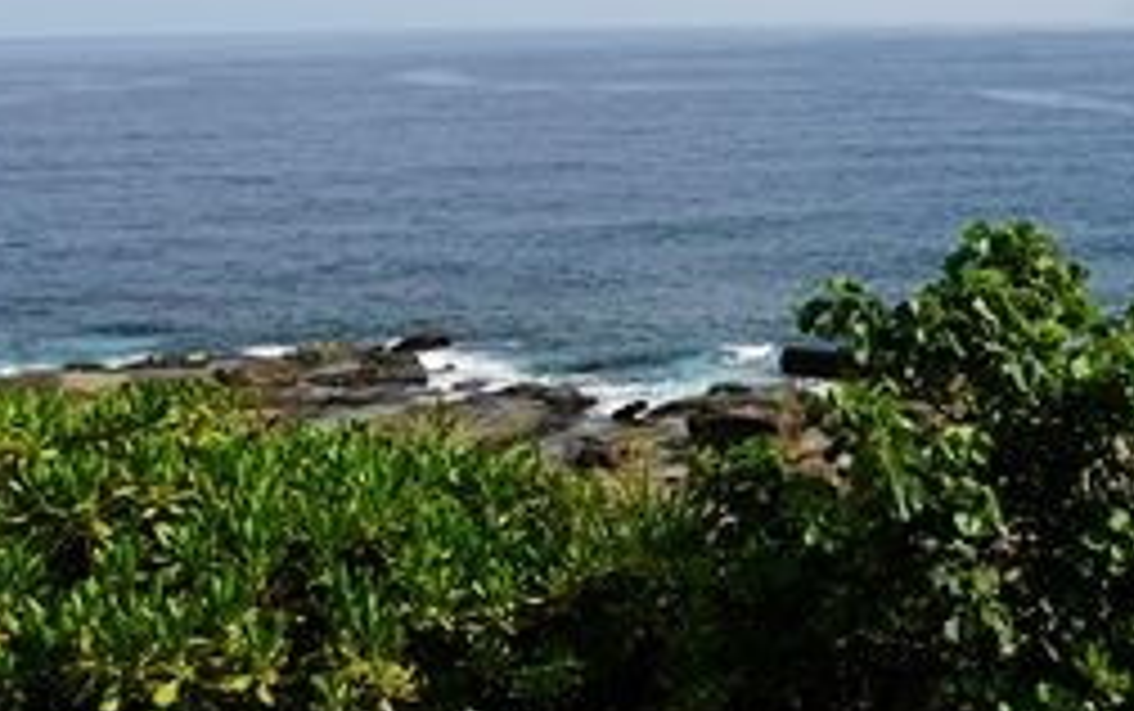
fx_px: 1949
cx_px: 968
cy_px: -52
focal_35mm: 63
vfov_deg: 19.9
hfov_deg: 31.3
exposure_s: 1/640
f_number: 4
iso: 125
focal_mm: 9
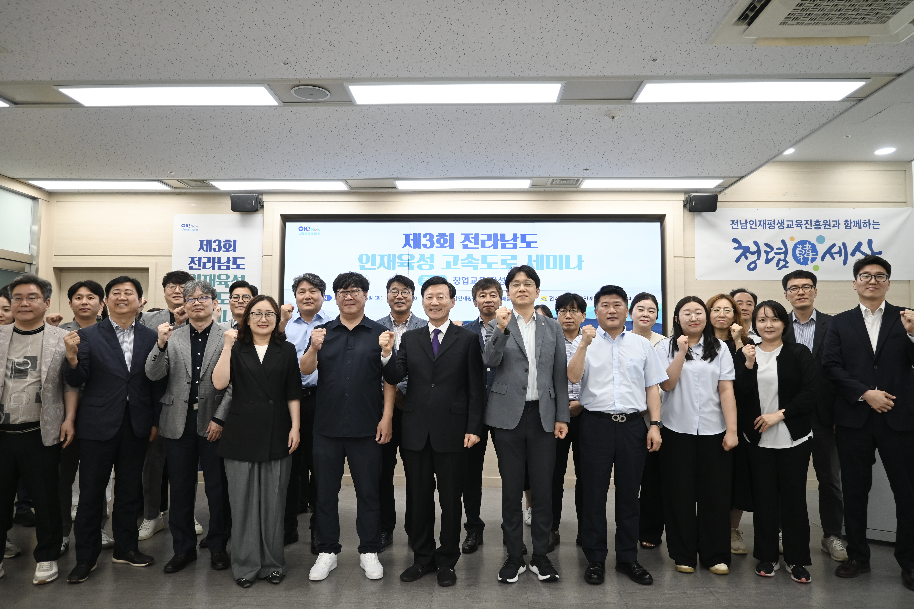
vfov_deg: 53.1
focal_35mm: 24
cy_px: 304
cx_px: 457
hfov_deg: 73.7
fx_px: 609
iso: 400
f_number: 3.5
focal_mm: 16
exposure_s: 1/160
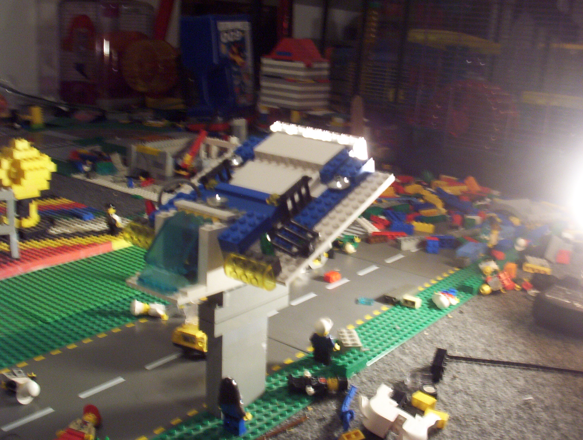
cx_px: 292
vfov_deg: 37.0
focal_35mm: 39
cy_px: 220
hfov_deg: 47.8
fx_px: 658
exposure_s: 1/12.7
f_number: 4.5
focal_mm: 6
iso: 200
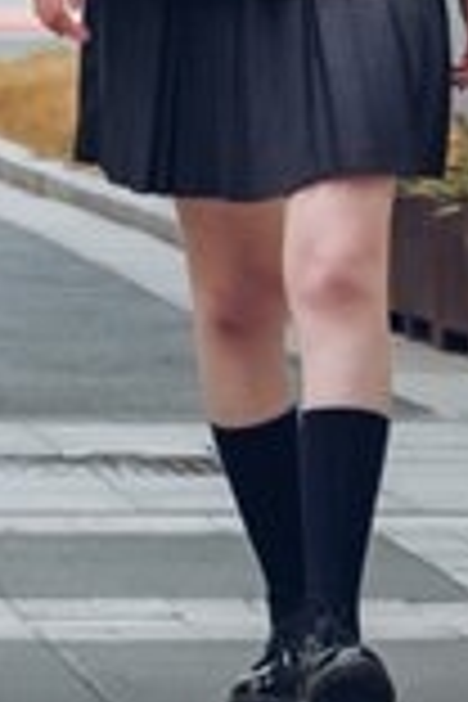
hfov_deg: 3.3
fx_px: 8111
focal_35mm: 416
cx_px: -549
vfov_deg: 4.6
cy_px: -1845
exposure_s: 1/800
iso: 800
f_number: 4
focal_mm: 54
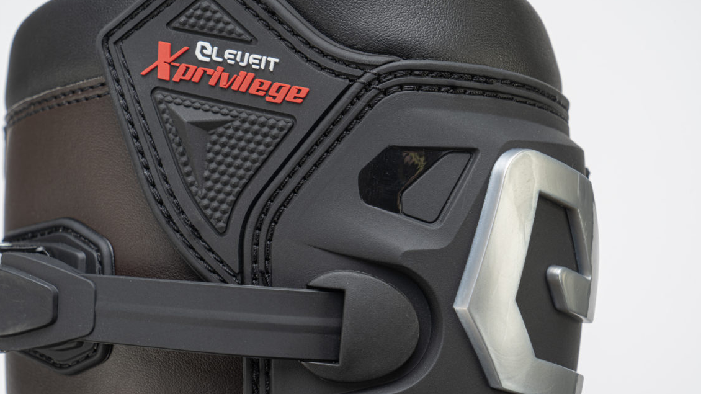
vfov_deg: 16.3
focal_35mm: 74
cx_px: 350
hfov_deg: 28.6
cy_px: 202
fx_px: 1375
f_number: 13
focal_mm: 70
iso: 100
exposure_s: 1/125
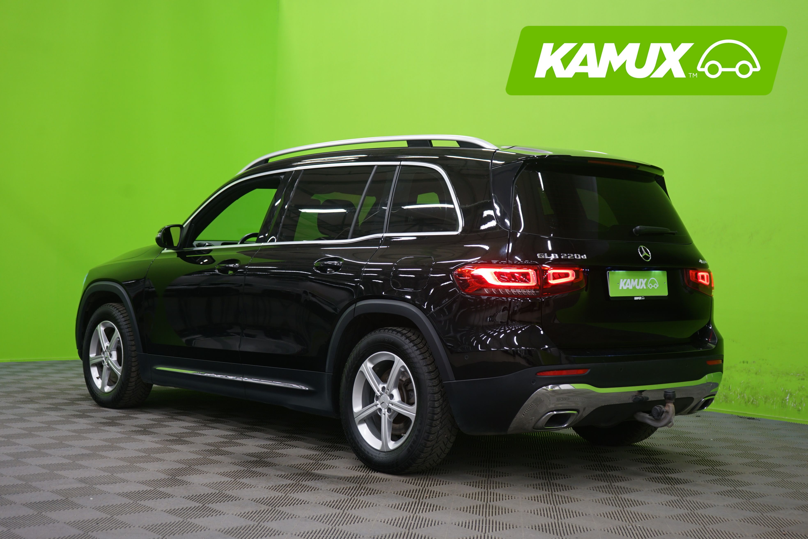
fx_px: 1122
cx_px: 404
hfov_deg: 39.6
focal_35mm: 50
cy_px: 270
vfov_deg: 27.0
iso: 400
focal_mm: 50
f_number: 4.5
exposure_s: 1/8
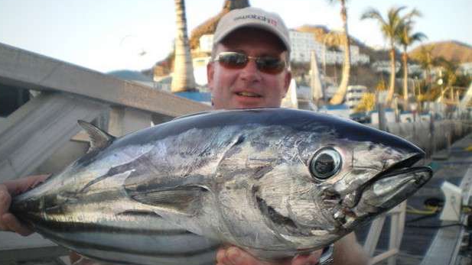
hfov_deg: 50.5
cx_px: 232
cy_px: 144
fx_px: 501
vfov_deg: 29.7
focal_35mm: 40
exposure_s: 1/100
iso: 50
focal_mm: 6.3
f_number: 3.1
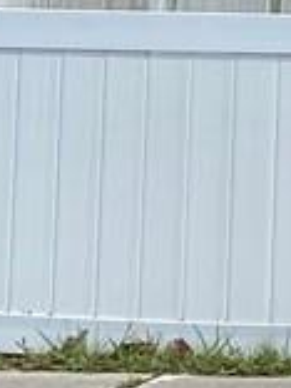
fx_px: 2982
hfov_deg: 4.8
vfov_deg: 7.3
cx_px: 1356
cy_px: -259
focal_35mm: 266
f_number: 1.8
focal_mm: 4.25
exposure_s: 1/2513
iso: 32
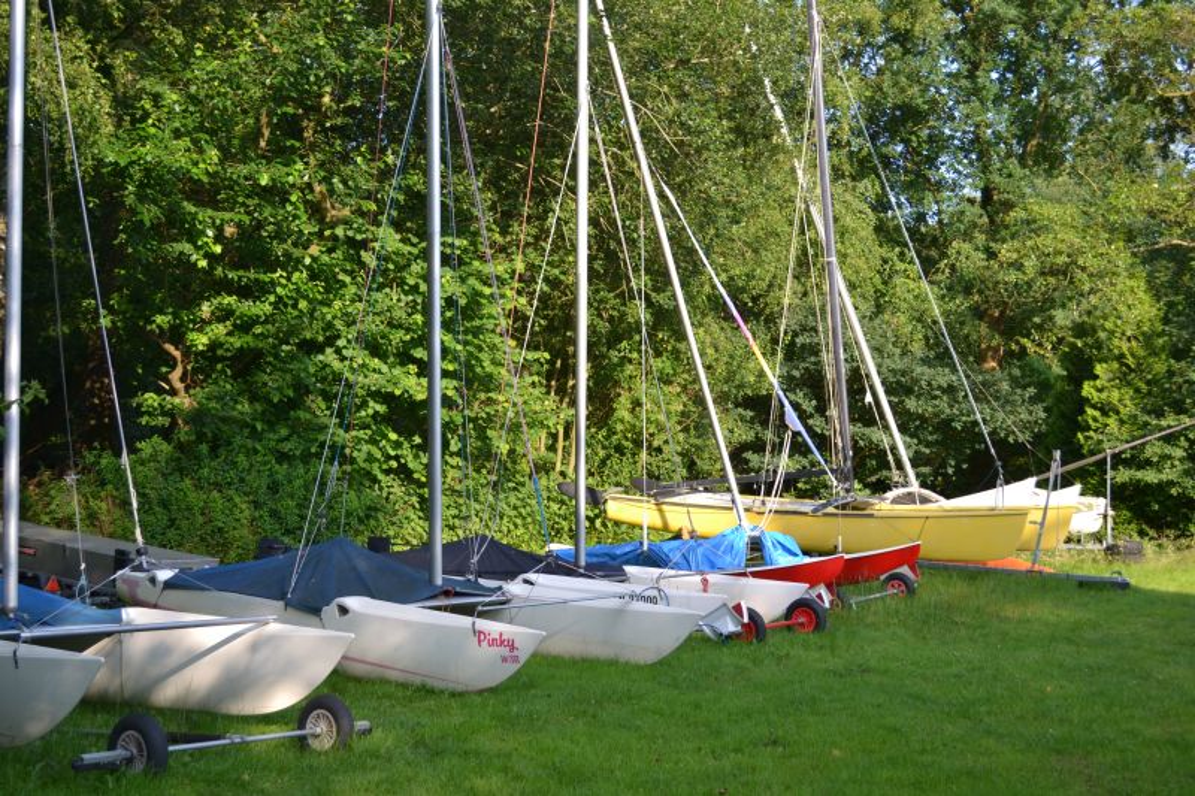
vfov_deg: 28.1
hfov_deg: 41.1
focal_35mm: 48
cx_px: 598
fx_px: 1593
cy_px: 398
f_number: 4.8
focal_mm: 32
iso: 100
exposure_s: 1/160
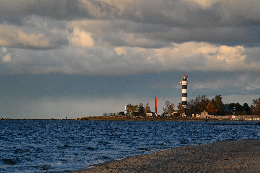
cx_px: 130
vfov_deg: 5.6
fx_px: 1754
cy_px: 86
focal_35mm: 243
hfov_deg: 8.5
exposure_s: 1/100
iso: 560
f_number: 16
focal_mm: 243
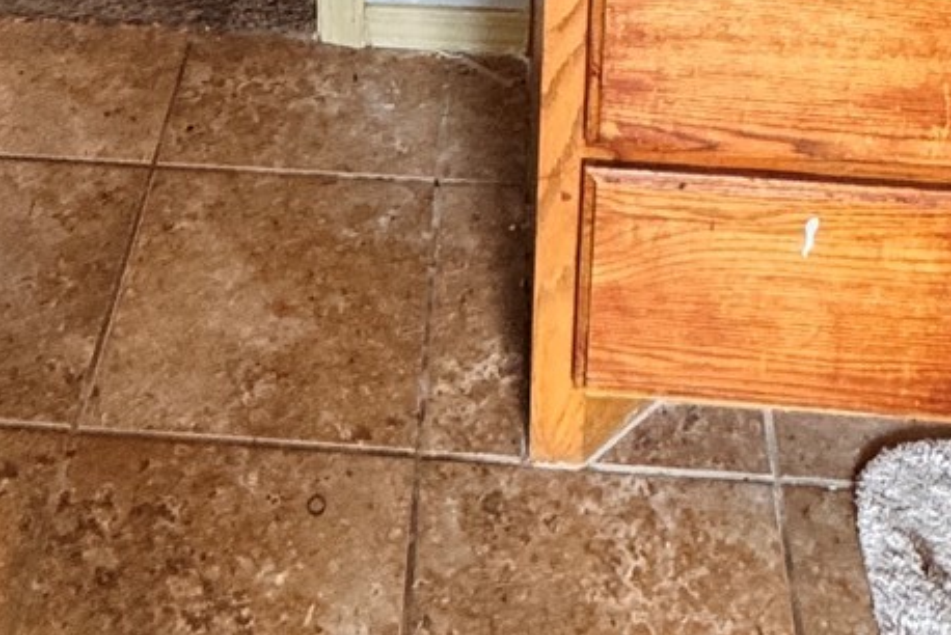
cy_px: -591
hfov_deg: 32.8
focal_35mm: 61
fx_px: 1612
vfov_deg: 17.1
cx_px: 386
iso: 250
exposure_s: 1/60
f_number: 2.2
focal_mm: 2.22
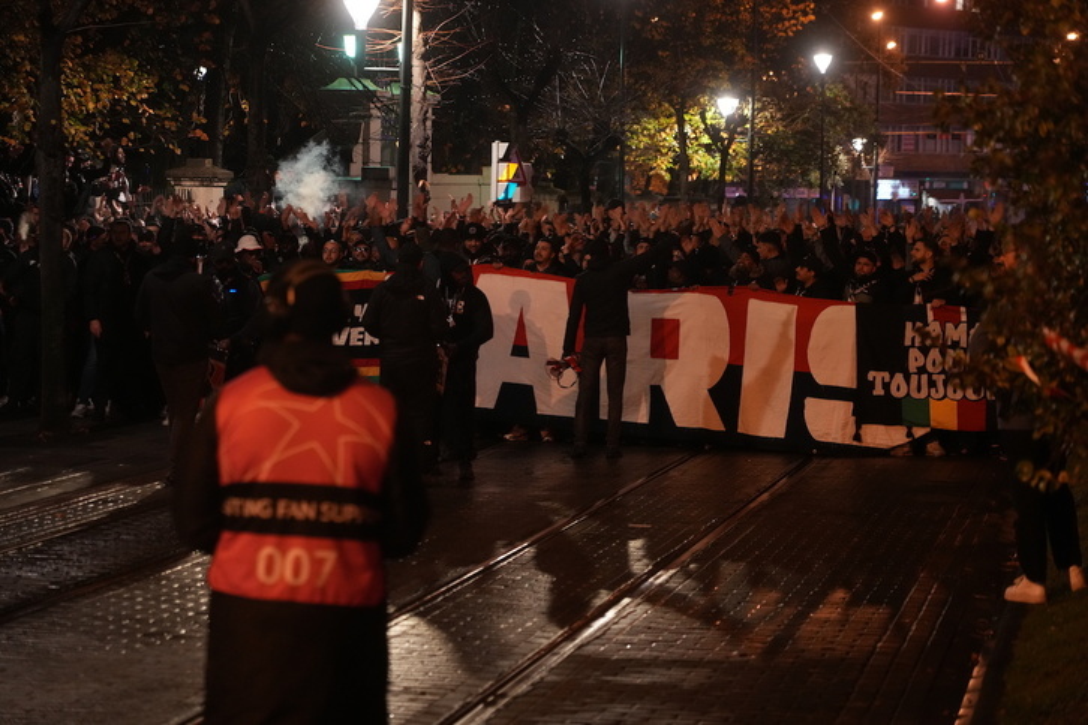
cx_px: 544
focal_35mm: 105
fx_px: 3173
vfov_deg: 13.0
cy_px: 362
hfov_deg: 19.5
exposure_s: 1/60
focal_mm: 105
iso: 3200
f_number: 4
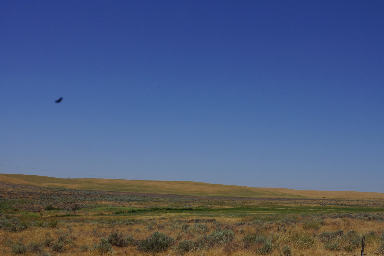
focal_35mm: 52
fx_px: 560
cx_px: 192
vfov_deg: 25.8
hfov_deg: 37.9
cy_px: 128
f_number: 18
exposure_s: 1/160
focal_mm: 35
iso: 100
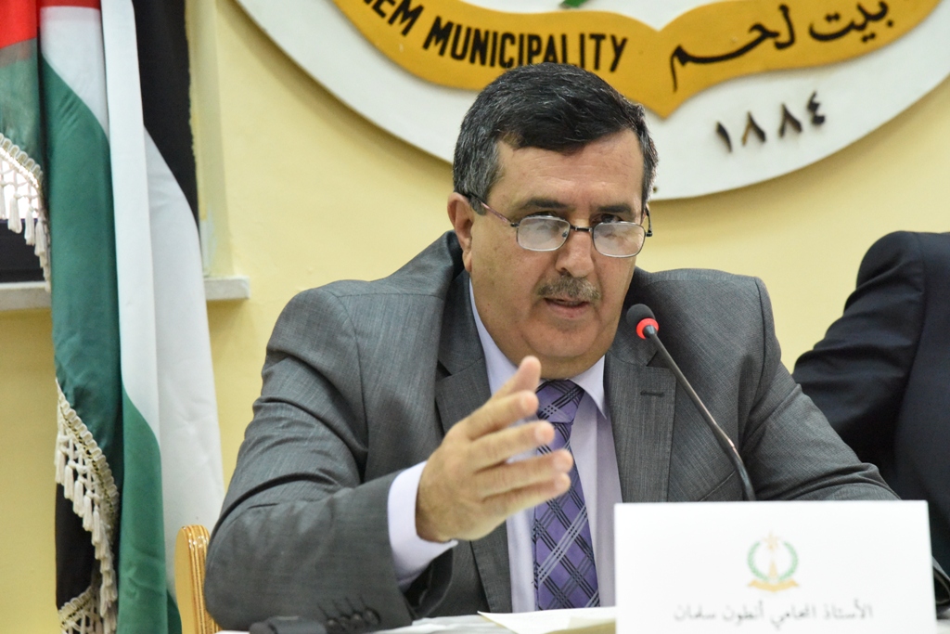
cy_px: 317
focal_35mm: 120
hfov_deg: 17.1
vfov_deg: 11.4
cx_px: 475
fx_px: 3167
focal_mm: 120
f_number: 8
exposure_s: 1/250
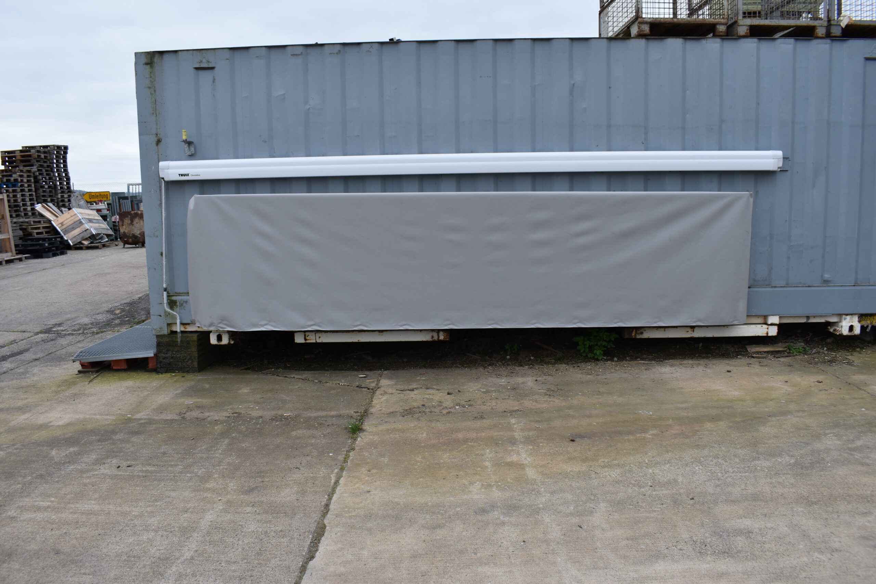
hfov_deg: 67.4
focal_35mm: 27
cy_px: 292
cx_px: 438
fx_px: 657
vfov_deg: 47.9
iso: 200
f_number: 6.3
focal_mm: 18
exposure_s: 1/250
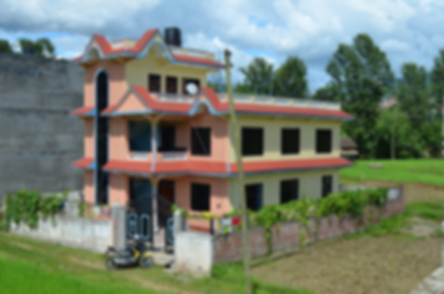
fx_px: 517
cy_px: 147
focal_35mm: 42
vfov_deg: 31.8
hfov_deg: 46.5
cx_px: 222
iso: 100
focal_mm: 28
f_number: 8
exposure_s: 1/250
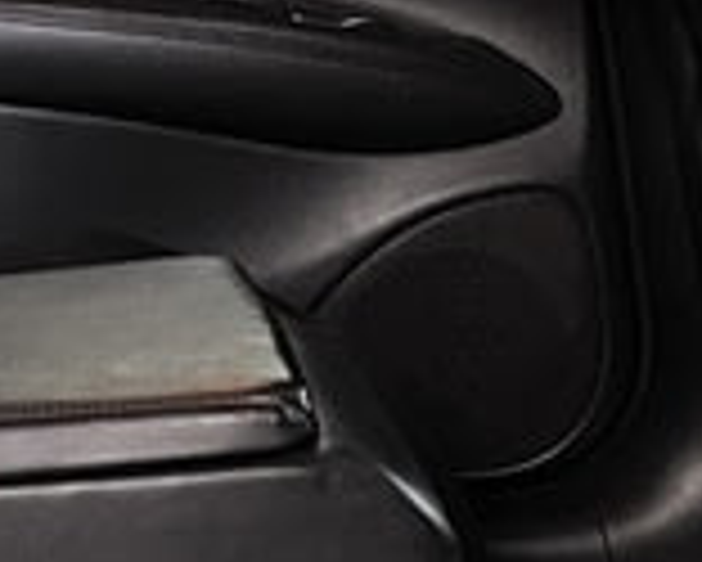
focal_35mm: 146
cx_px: 27
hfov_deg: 13.0
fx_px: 3035
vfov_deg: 10.6
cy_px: 110
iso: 250
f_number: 1.6
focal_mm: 4.2
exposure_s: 1/50
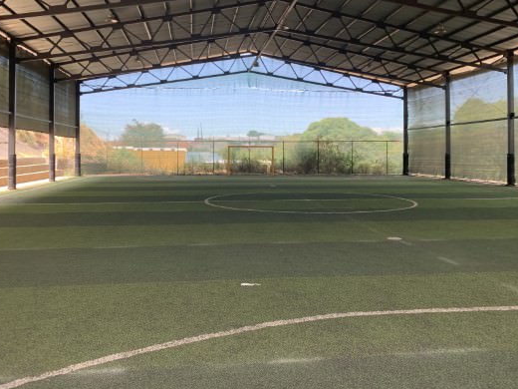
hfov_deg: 56.8
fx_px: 479
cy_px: 152
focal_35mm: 32
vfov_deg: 43.9
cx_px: 256
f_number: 1.8
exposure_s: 1/121
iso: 50
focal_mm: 4.25
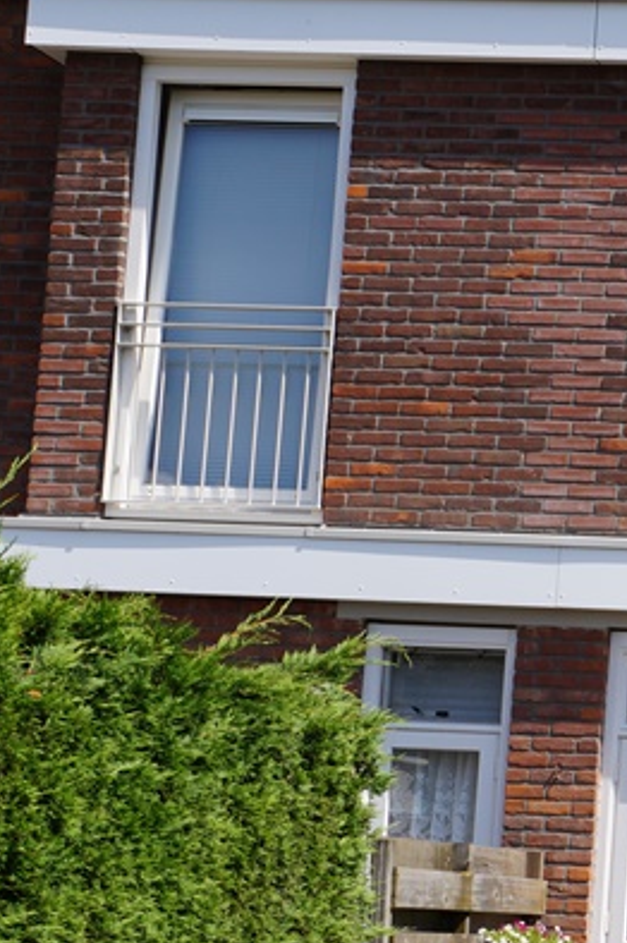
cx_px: 1079
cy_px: 491
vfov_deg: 17.5
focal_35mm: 117
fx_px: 3062
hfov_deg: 11.0
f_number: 11
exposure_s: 1/160
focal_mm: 30
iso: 100
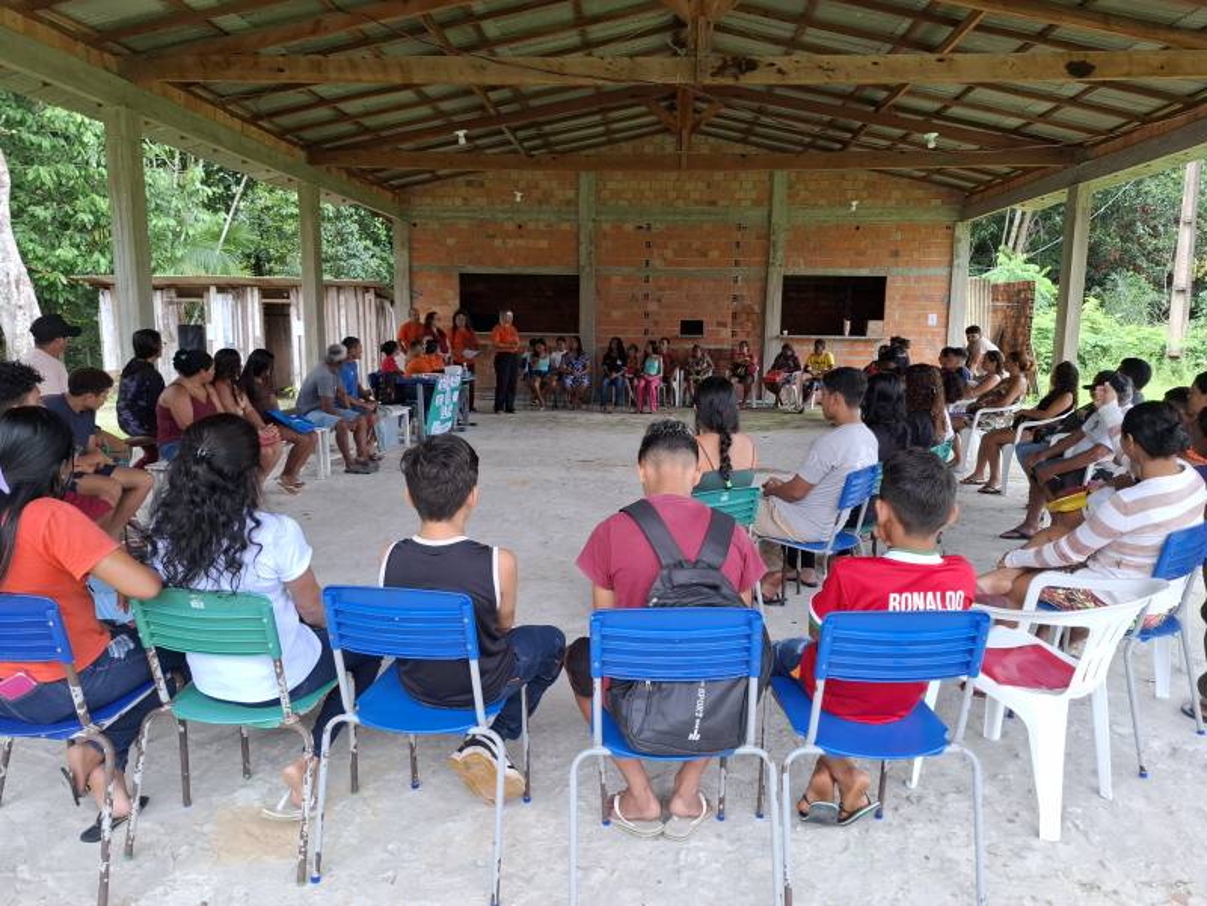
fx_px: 802
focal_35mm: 23
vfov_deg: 58.9
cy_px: 453
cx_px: 604
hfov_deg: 73.9
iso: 50
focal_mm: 5.54
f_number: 1.8
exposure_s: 1/120
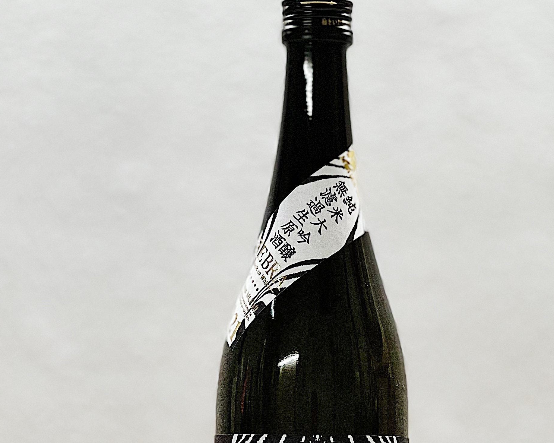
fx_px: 2705
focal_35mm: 165
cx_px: 312
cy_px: 359
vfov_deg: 9.3
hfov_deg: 11.7
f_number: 2.8
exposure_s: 1/100
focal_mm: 9
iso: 125
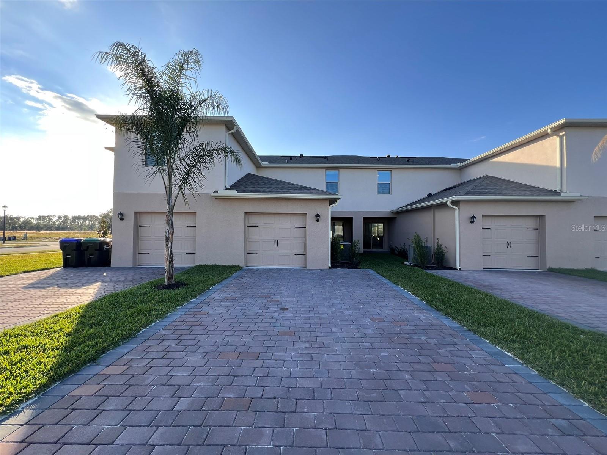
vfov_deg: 89.9
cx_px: 304
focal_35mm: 13
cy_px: 228
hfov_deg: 106.2
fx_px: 228
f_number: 1.8
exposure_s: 1/313
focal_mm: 1.57
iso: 32
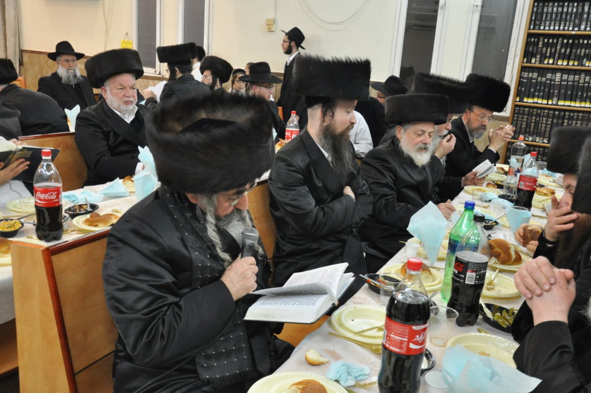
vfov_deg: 36.8
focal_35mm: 36
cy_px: 196
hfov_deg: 53.2
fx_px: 590
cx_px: 296
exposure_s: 1/60
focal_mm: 24
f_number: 5.6
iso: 1000
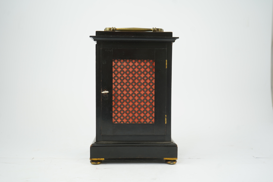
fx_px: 288
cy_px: 91
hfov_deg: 50.7
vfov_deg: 35.1
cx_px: 136
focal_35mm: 38
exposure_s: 1/20
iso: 160
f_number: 4
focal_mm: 38
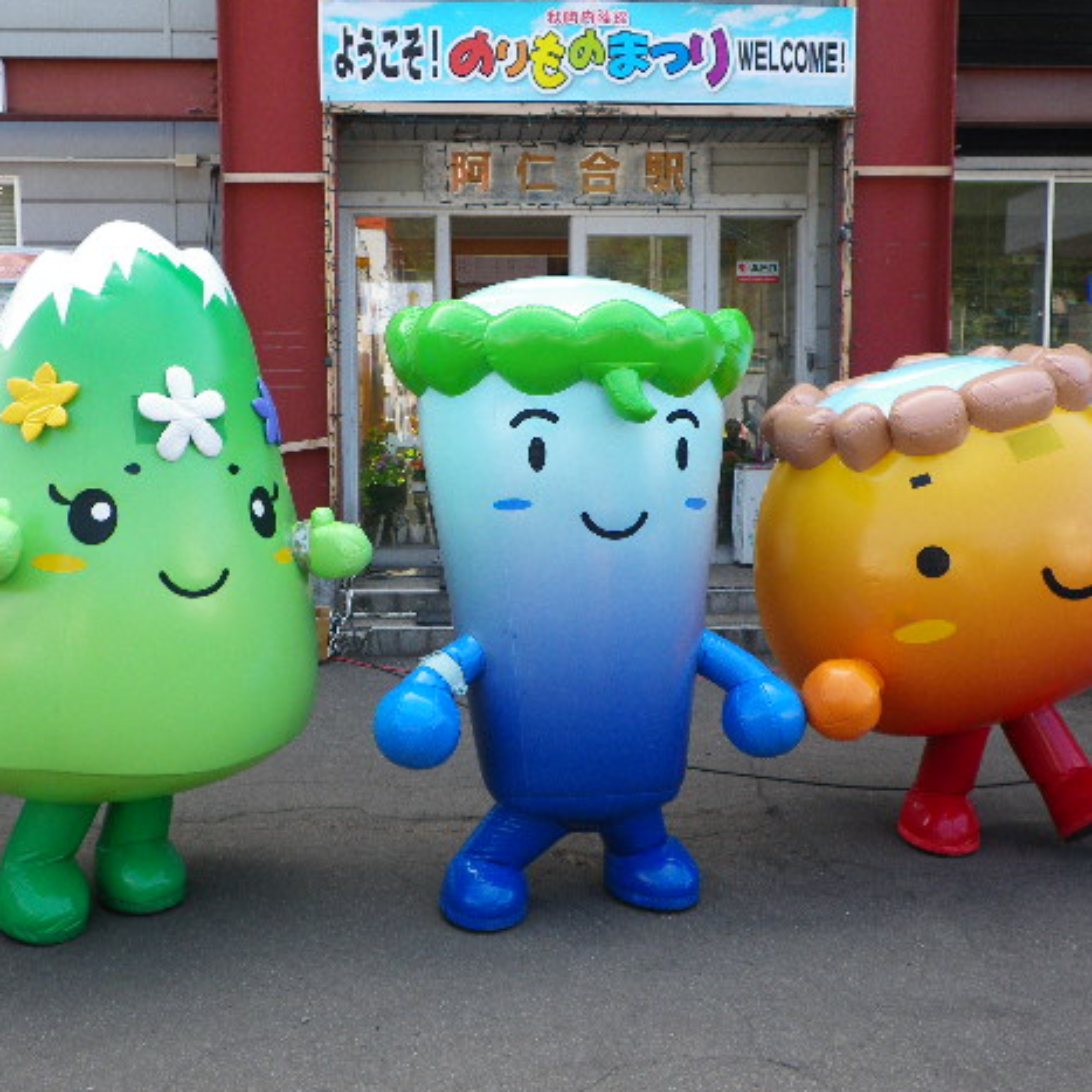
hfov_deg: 41.8
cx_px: 512
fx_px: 1428
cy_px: 545
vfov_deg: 41.9
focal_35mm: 40
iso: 64
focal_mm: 5.8
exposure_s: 1/250
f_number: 2.8
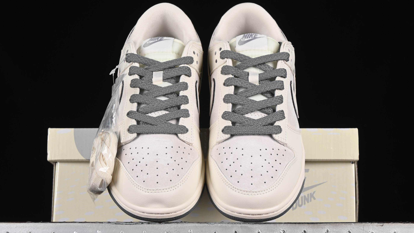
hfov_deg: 26.9
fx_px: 867
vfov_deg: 15.3
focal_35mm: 79
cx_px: 207
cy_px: 135
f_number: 8
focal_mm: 50
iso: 160
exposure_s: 1/80
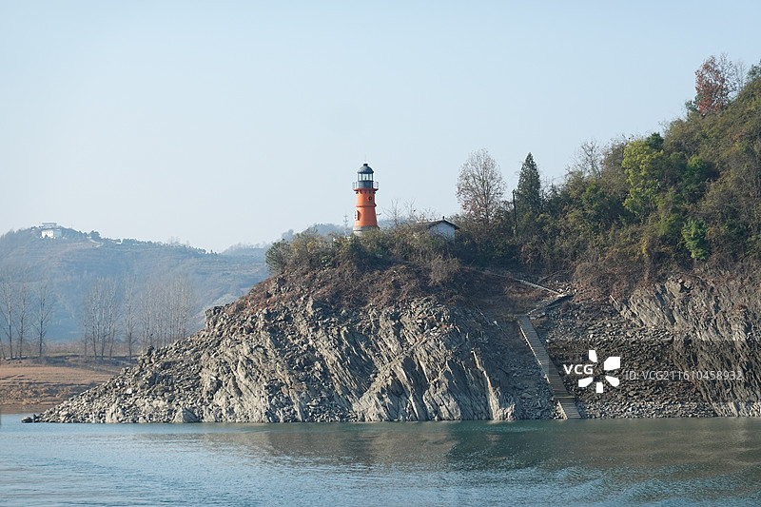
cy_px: 254
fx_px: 2832
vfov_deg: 10.2
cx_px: 380
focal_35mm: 134
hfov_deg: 15.3
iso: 125
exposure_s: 1/400
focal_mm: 48.77
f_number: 5.6
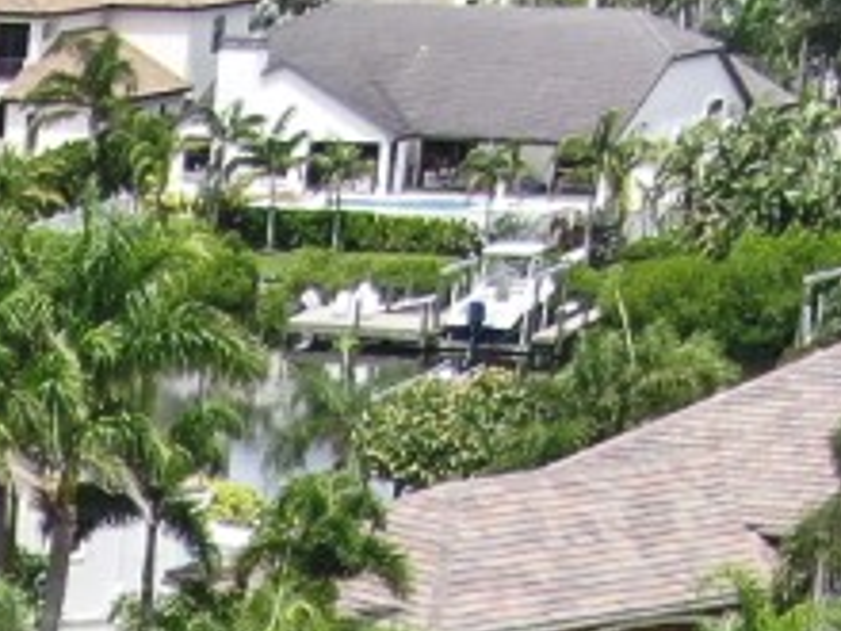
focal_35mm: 157
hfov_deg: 11.7
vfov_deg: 7.8
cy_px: 2050
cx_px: -665
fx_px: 3814
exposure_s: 1/800
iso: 100
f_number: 2.8
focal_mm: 4.39
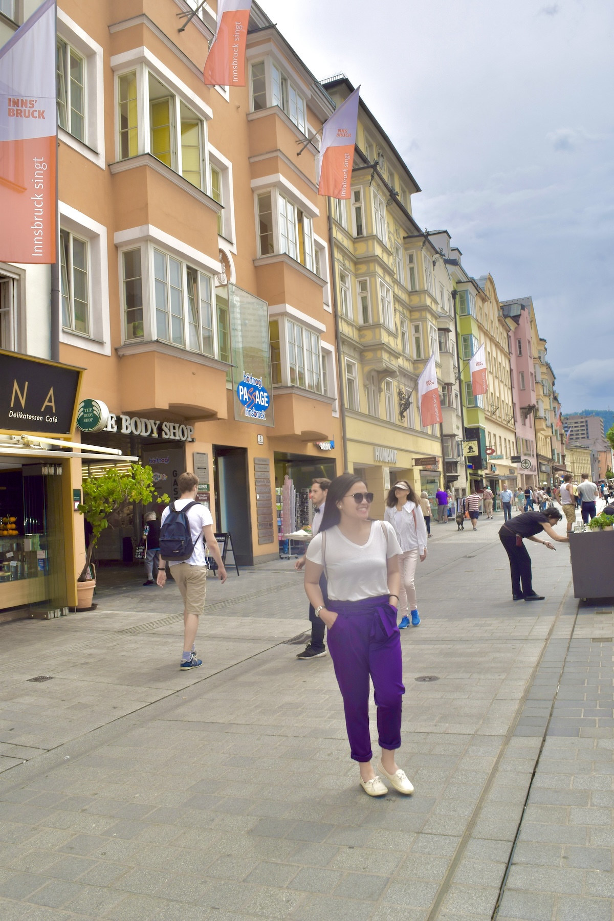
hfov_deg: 47.9
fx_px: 691
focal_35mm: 27
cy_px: 460
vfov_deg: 67.4
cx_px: 307
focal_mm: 18
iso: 100
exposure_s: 1/200
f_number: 11
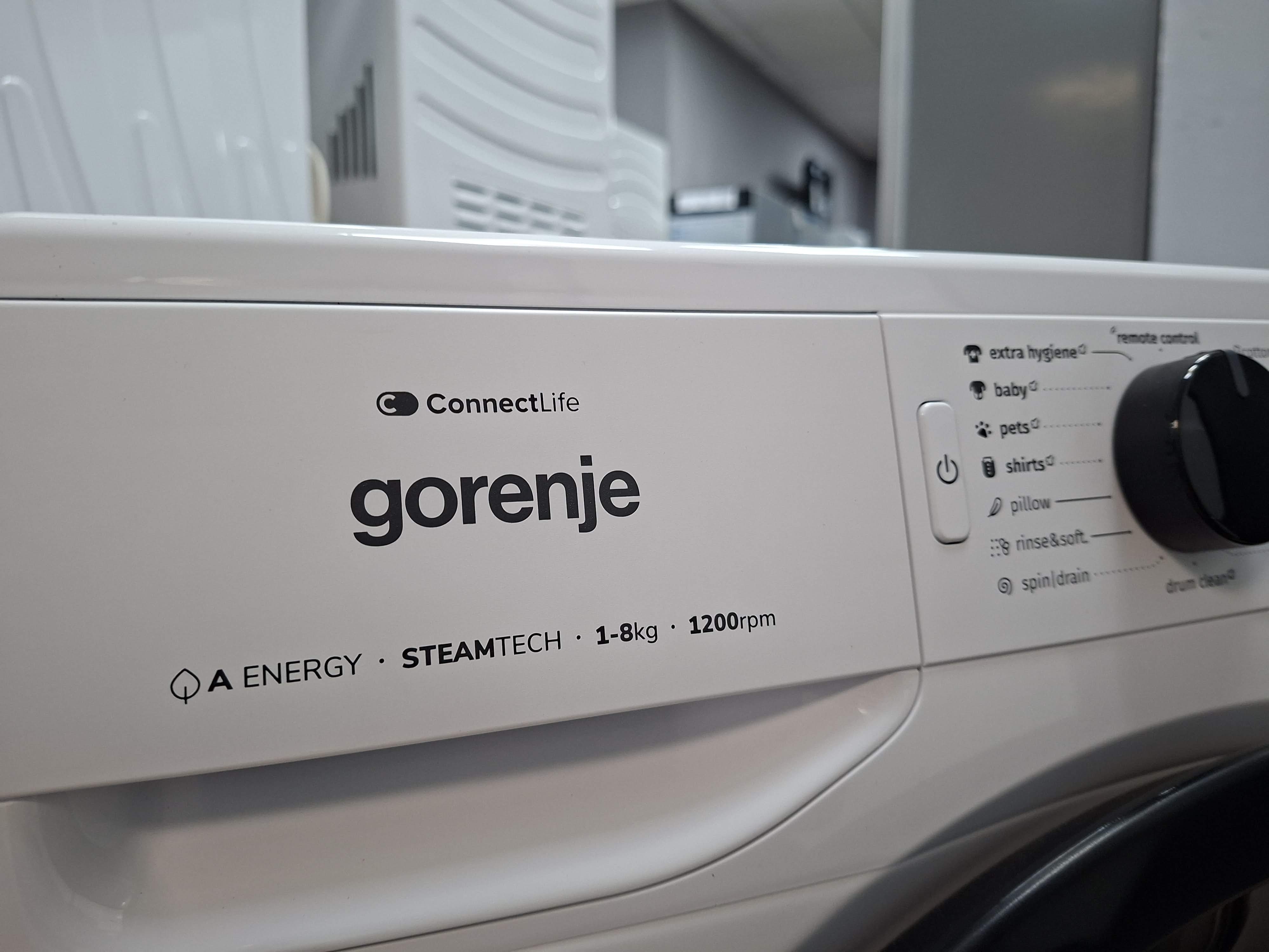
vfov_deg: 58.9
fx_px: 843
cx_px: 634
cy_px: 476
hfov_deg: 73.9
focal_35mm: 23
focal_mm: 5.54
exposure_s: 1/50
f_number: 1.8
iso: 200
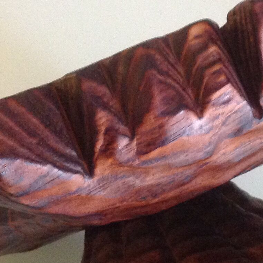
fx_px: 903
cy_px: 191
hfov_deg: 16.6
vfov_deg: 16.5
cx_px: 105
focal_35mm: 105
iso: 400
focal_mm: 4.28
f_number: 2.4
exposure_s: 1/17
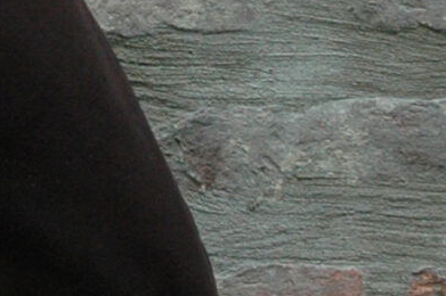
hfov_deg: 6.0
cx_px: -578
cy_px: -231
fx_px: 4134
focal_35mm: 334
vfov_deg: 4.1
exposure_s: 1/640
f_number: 4.2
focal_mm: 34
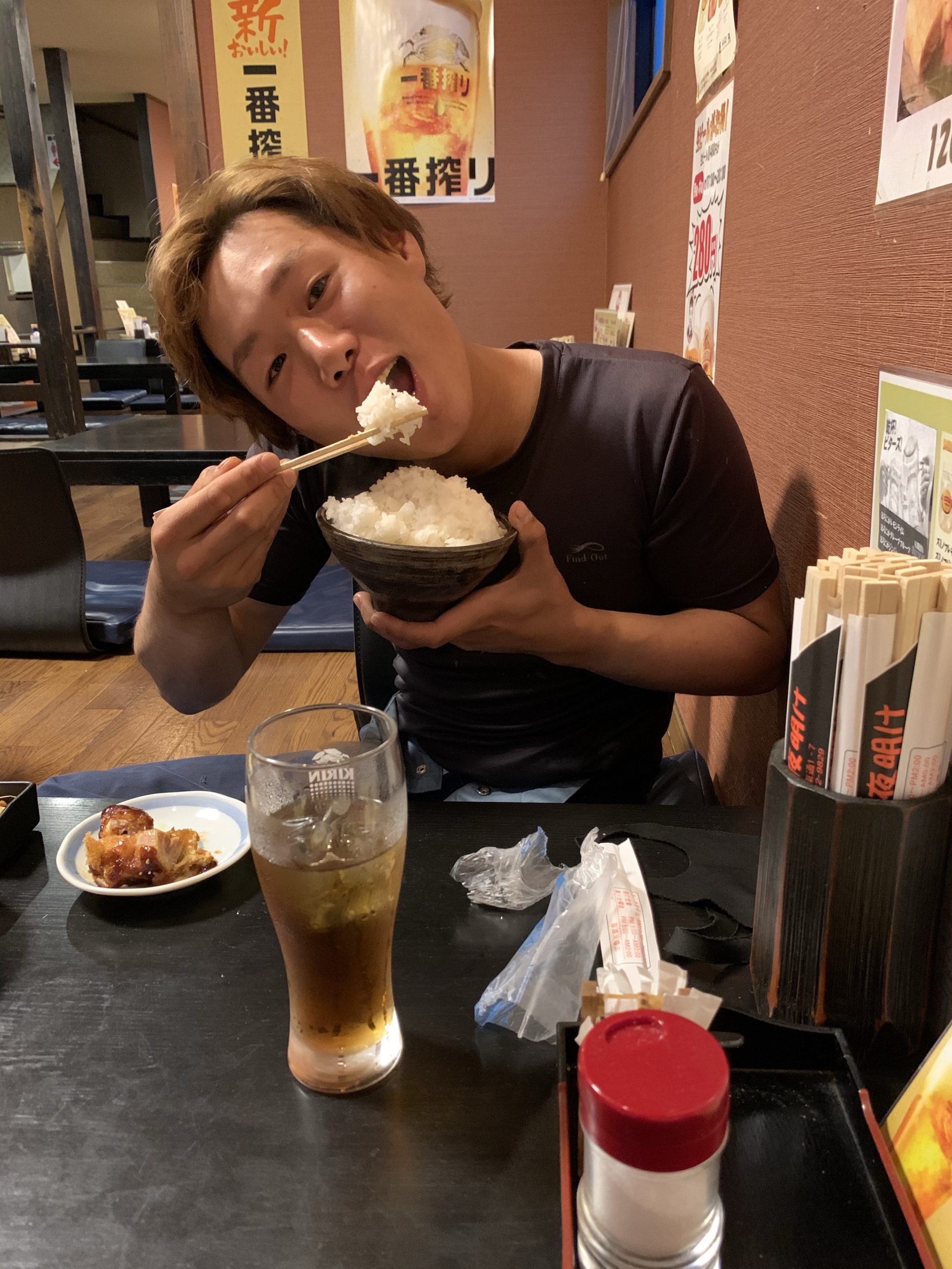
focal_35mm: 26
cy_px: 634
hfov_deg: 53.1
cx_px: 476
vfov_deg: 67.3
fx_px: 953
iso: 640
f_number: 1.8
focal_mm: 4.25
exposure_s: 1/30
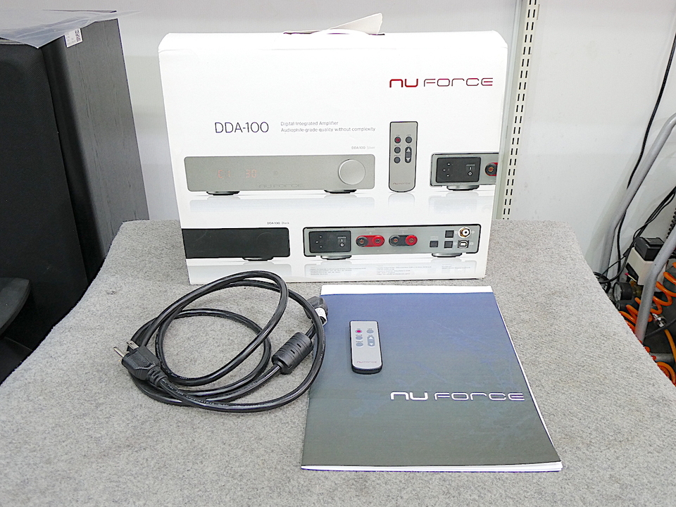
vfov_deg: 45.4
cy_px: 254
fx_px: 605
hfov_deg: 58.4
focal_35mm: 31
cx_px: 338
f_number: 3.5
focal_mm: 5.4
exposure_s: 1/15
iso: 200
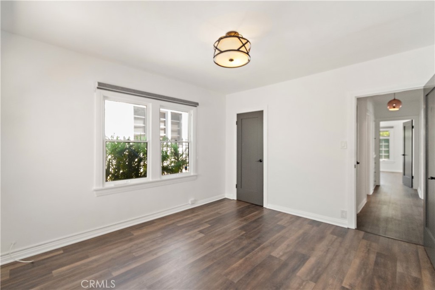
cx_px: 218
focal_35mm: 15
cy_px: 145
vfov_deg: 77.3
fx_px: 181
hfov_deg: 100.4
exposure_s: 1/100
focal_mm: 10
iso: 320
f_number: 5.6
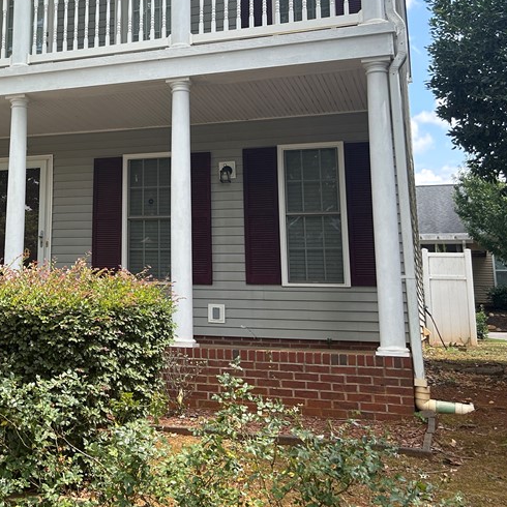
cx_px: 58
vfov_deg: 34.7
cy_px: 133
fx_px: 795
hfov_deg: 33.6
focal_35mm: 48
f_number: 1.5
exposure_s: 1/949
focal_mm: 5.7
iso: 50
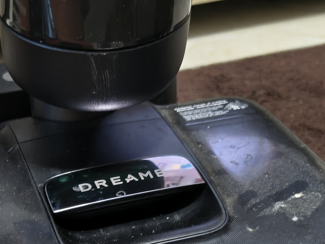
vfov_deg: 18.6
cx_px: 88
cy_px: 339
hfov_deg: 26.7
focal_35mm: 72
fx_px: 676
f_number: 1.8
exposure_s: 1/33.3
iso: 1950
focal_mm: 5.56
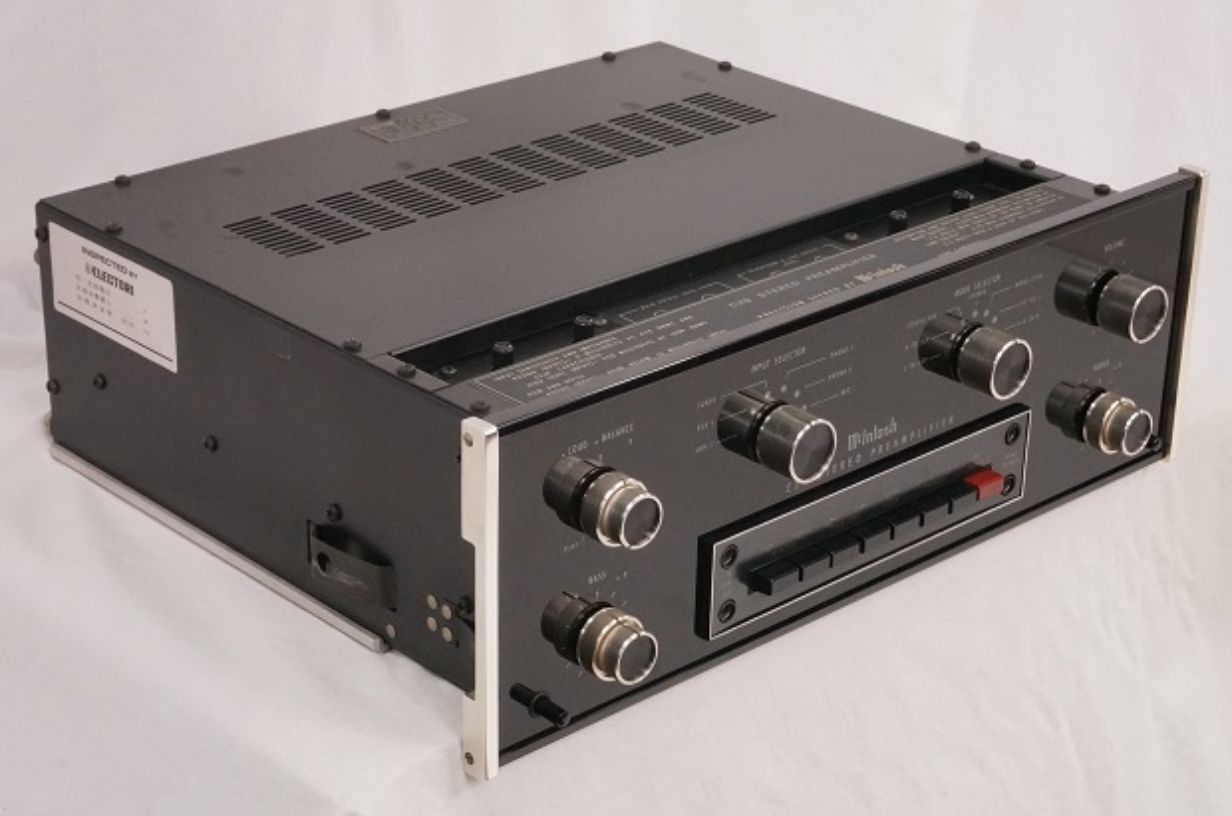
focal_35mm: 75
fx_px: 2562
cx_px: 616
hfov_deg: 27.0
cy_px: 408
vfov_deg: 18.1
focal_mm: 50
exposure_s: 1/40
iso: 3200
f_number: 18
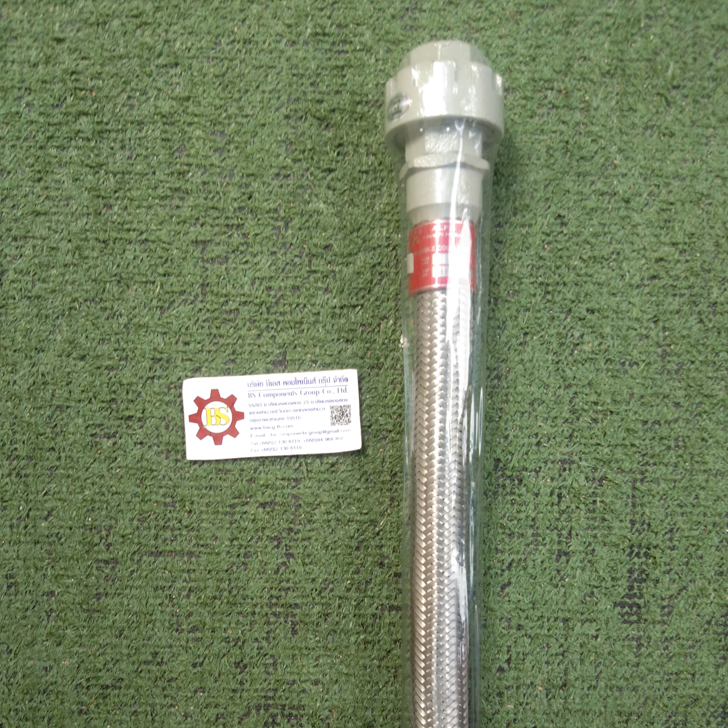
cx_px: 369
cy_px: 465
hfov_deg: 46.0
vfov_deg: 45.6
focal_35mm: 36
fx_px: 857
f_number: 2.2
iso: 93
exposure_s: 1/100
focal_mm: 3.65
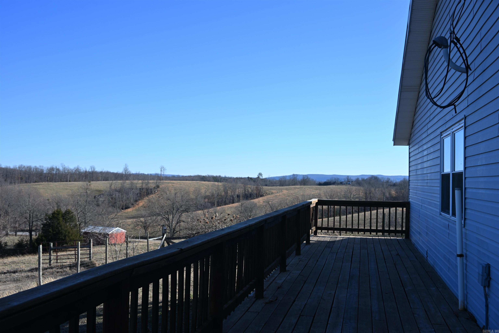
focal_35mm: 35
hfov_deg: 54.4
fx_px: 485
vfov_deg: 37.9
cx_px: 250
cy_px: 166
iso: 100
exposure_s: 1/320
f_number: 6.3
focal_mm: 35
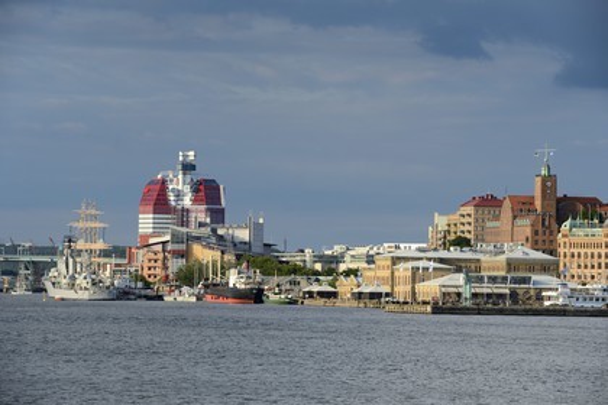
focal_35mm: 150
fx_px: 2533
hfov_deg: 13.7
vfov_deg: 9.1
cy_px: 202
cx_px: 304
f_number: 8
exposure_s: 1/500
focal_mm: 150
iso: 200
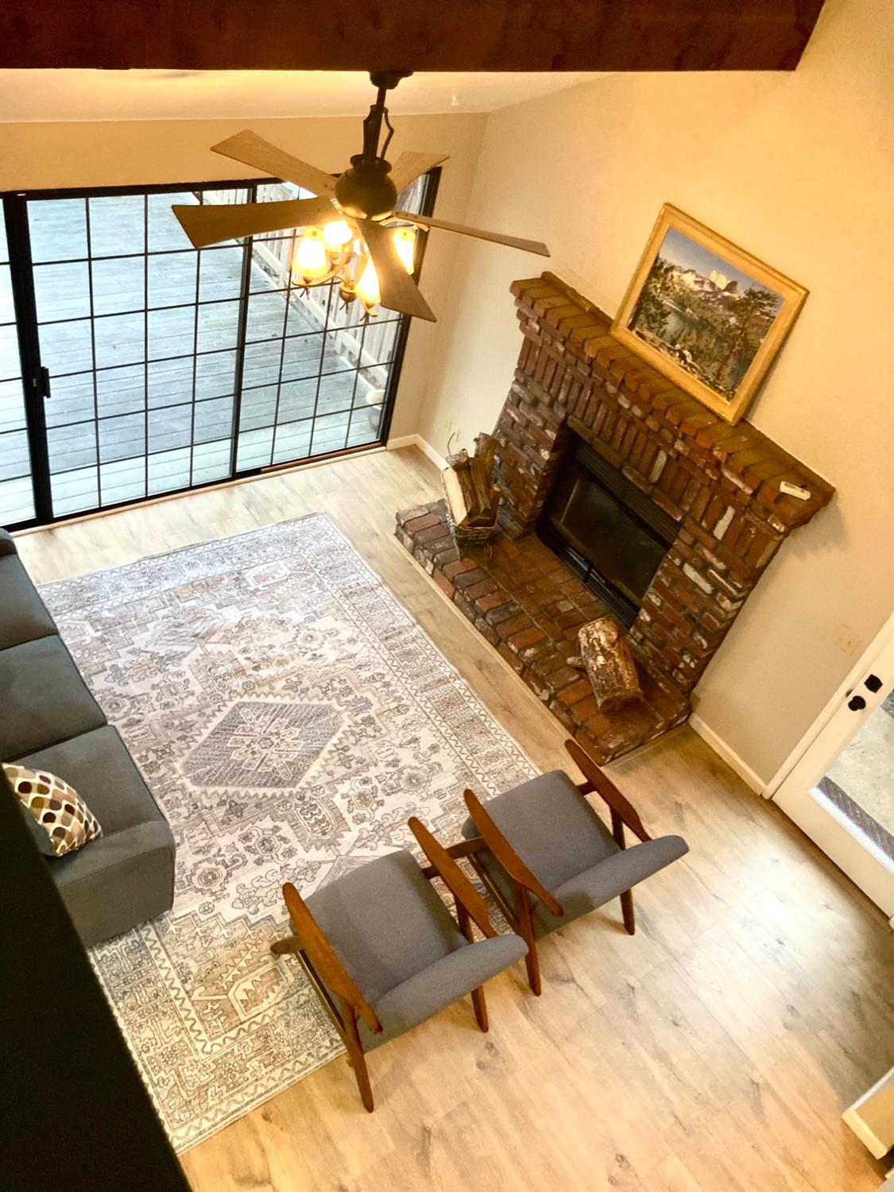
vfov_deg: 63.4
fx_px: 964
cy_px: 596
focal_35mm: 28
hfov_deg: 49.7
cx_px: 447
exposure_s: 1/60
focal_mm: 3.99
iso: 320
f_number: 1.8
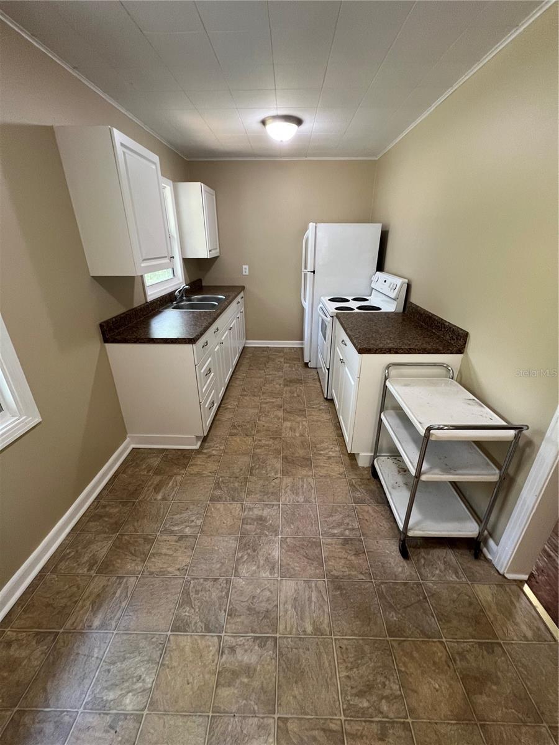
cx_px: 280
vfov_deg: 106.2
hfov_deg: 89.9
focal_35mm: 13
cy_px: 372
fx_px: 280
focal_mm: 1.57
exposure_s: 1/60
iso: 200
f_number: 1.8
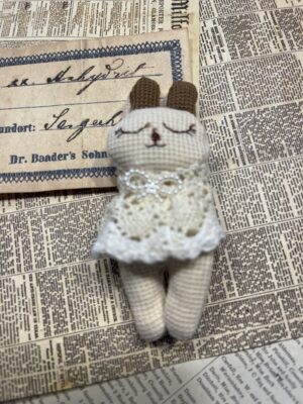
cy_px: 202
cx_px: 152
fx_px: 303
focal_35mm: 26
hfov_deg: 53.1
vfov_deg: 67.3
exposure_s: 1/100
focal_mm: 5.1
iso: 125
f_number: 1.6
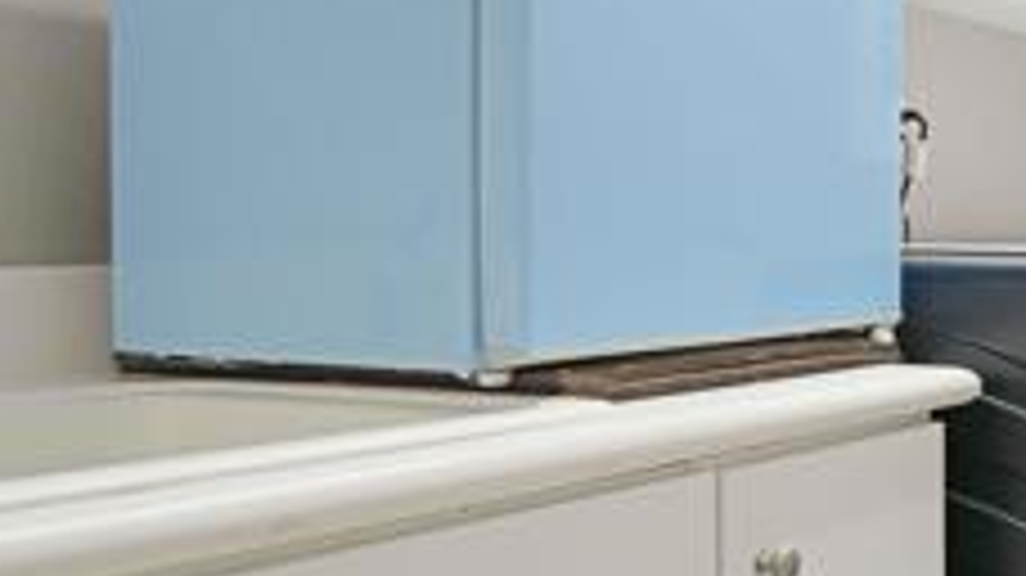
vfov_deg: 25.4
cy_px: 286
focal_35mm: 47
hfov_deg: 33.5
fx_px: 1278
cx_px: 1296
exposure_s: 1/80
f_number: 5
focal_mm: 16
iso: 1000
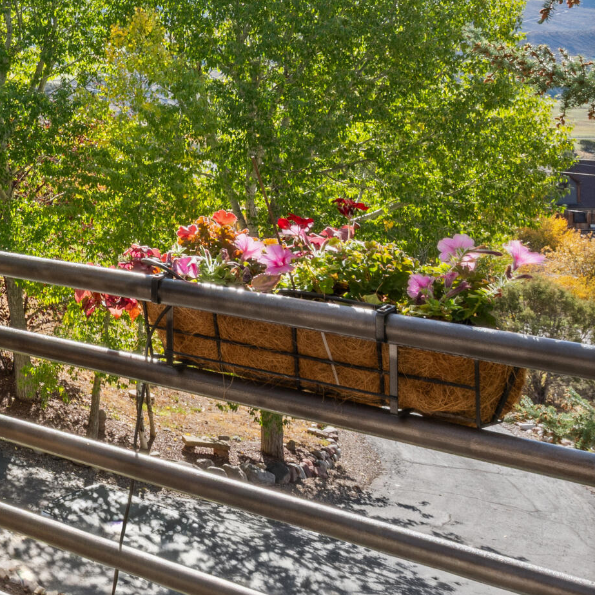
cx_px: -357
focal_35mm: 58
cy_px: 14
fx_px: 1128
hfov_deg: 22.6
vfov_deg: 28.0
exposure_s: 1/10
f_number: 16
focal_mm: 21
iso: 125
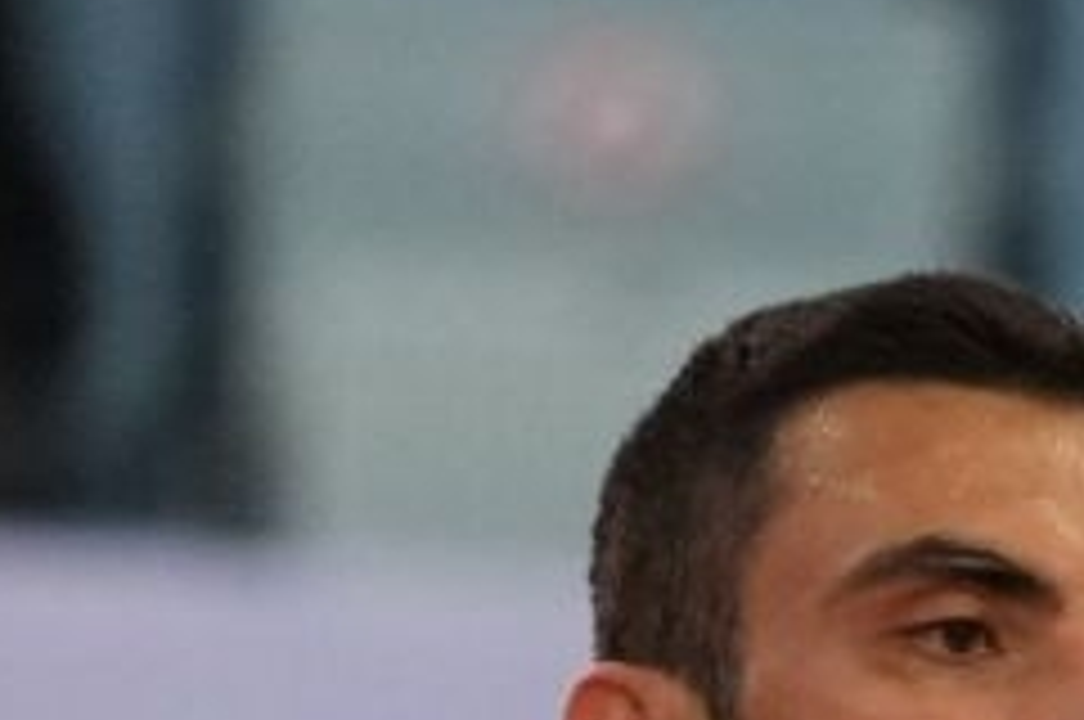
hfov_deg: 0.9
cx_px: 1903
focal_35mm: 2244
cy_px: 2196
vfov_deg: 0.6
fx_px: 67478
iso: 2000
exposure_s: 1/1000
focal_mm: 200
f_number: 2.8
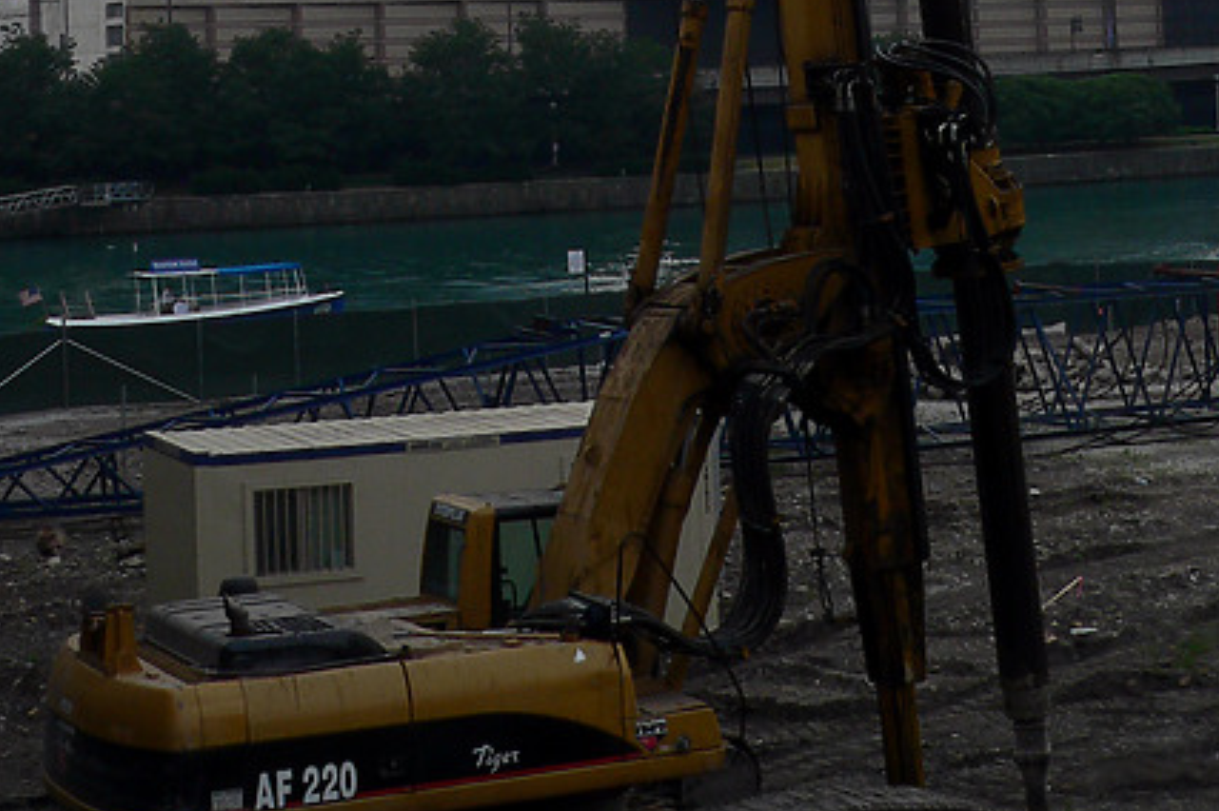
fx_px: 2673
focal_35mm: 79
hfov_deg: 25.7
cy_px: -354
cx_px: 618
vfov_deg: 16.0
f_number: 4.6
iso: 80
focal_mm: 6
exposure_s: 1/500
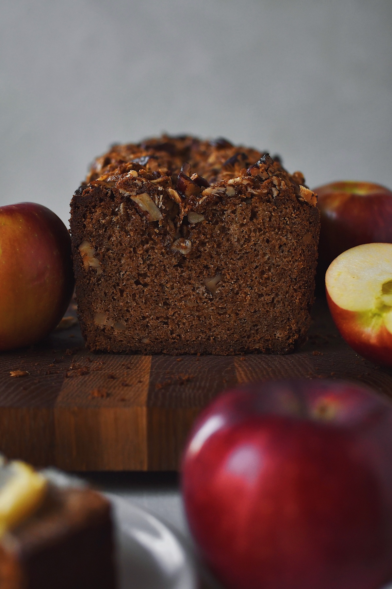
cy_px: 294
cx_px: 196
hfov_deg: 26.0
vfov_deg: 38.2
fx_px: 849
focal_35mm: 52
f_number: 4.5
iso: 640
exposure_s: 1/125
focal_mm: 35
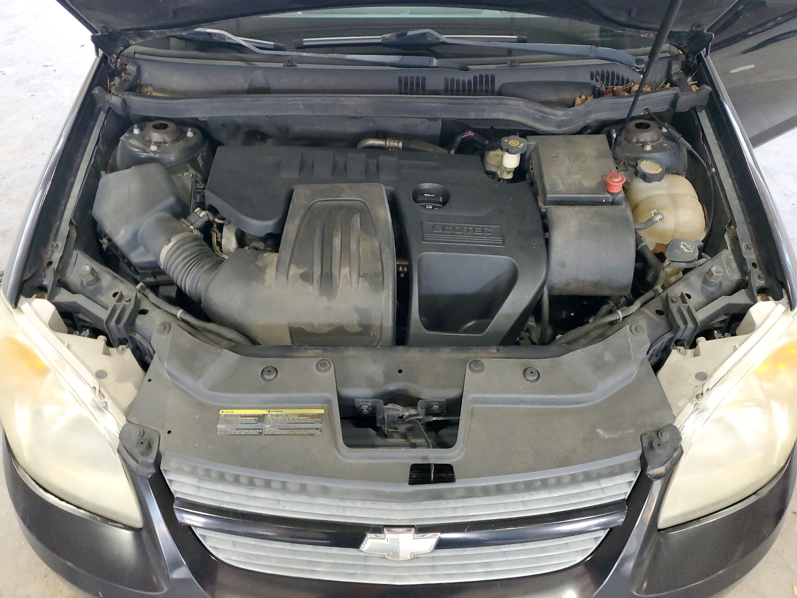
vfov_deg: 53.1
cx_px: 398
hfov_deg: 67.3
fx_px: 599
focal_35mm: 26
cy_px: 299
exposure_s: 1/60.2
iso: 288
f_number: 1.5
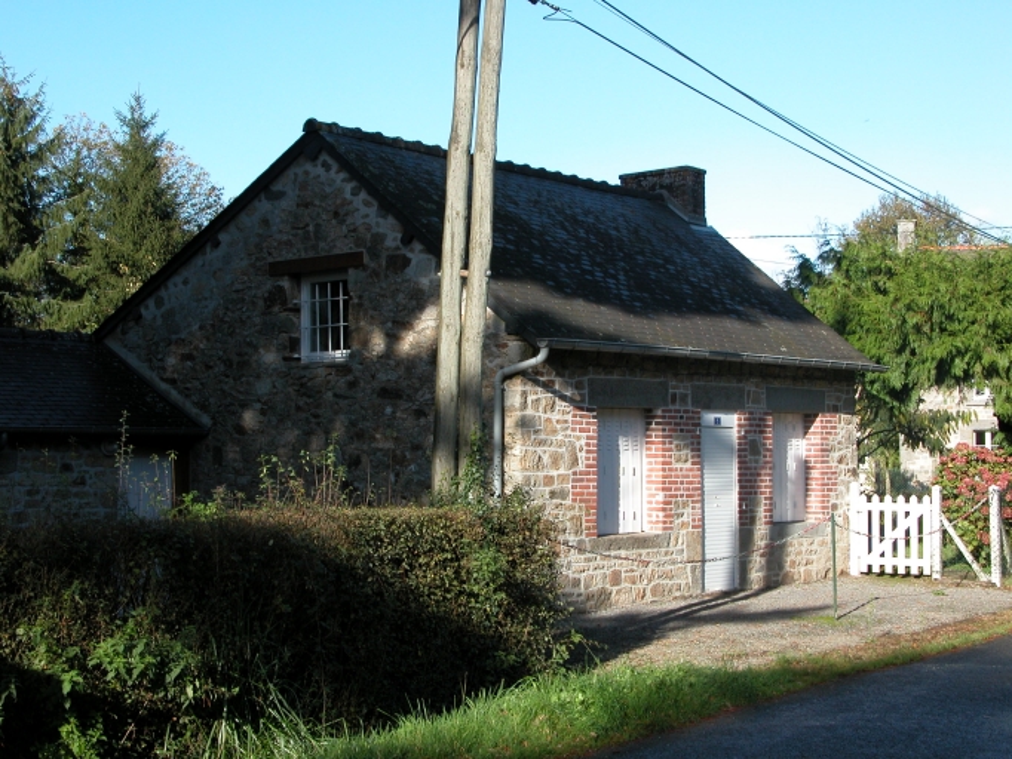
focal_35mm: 62
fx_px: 1813
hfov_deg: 31.2
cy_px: 380
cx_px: 506
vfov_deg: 23.7
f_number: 5.7
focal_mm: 15.7
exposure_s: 1/210
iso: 100
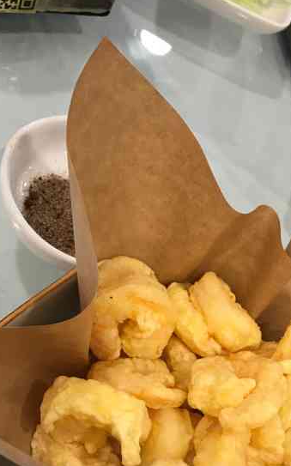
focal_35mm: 51
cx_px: 233
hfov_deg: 24.9
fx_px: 648
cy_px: 340
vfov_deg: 38.7
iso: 40
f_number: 1.8
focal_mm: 3.99
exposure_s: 1/20
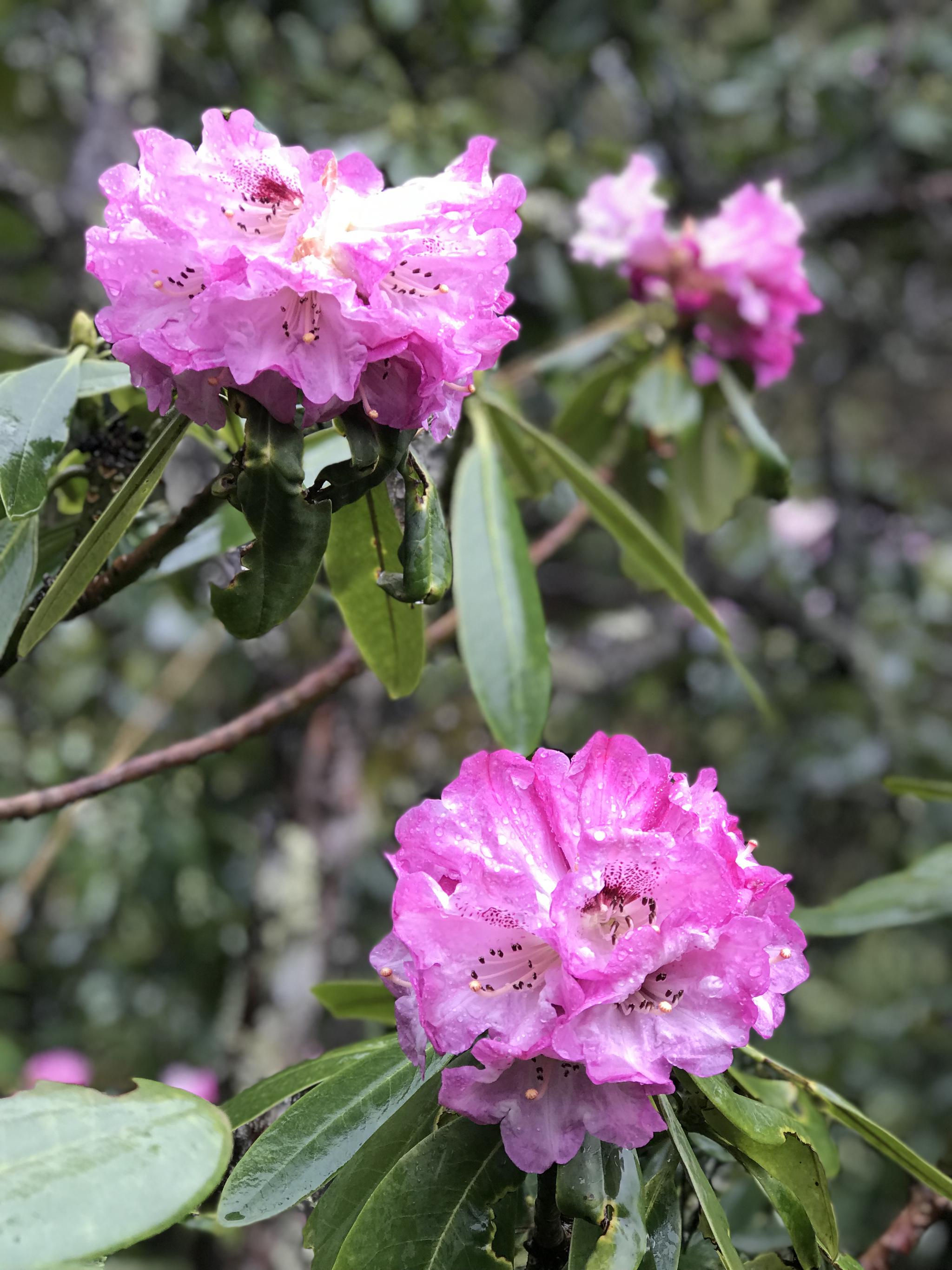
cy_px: 635
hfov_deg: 25.7
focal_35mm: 57
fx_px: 2090
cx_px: 476
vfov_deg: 33.8
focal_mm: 6.6
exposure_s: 1/50
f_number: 2.8
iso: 25
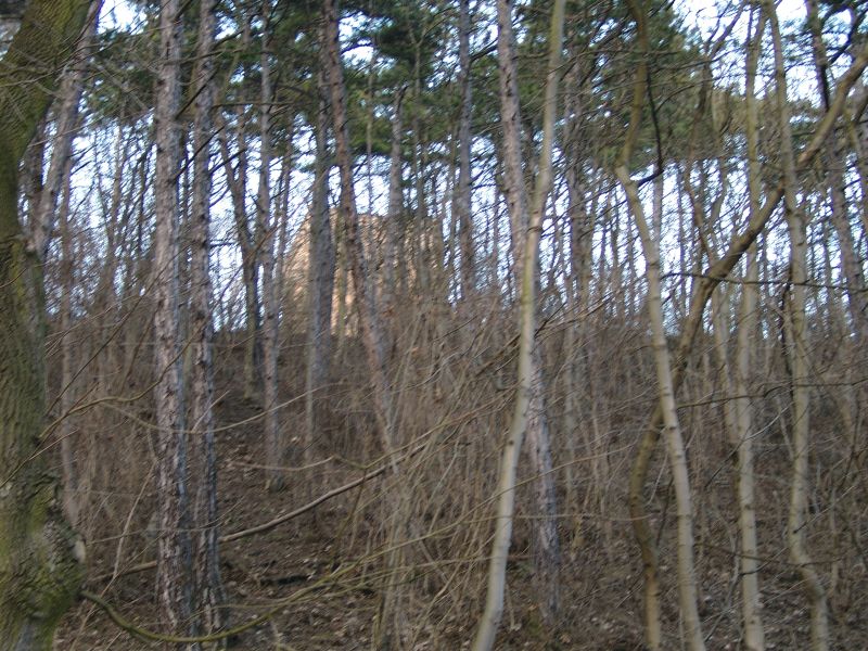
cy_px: 326
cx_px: 434
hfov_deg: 28.2
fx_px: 1730
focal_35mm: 69
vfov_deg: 21.3
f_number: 2
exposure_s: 1/30
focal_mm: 14.22
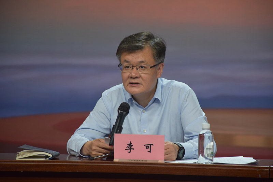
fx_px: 1592
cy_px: 91
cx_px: 136
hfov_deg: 9.8
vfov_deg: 6.5
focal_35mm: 210
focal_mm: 140
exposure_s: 1/250
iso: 800
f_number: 5.6
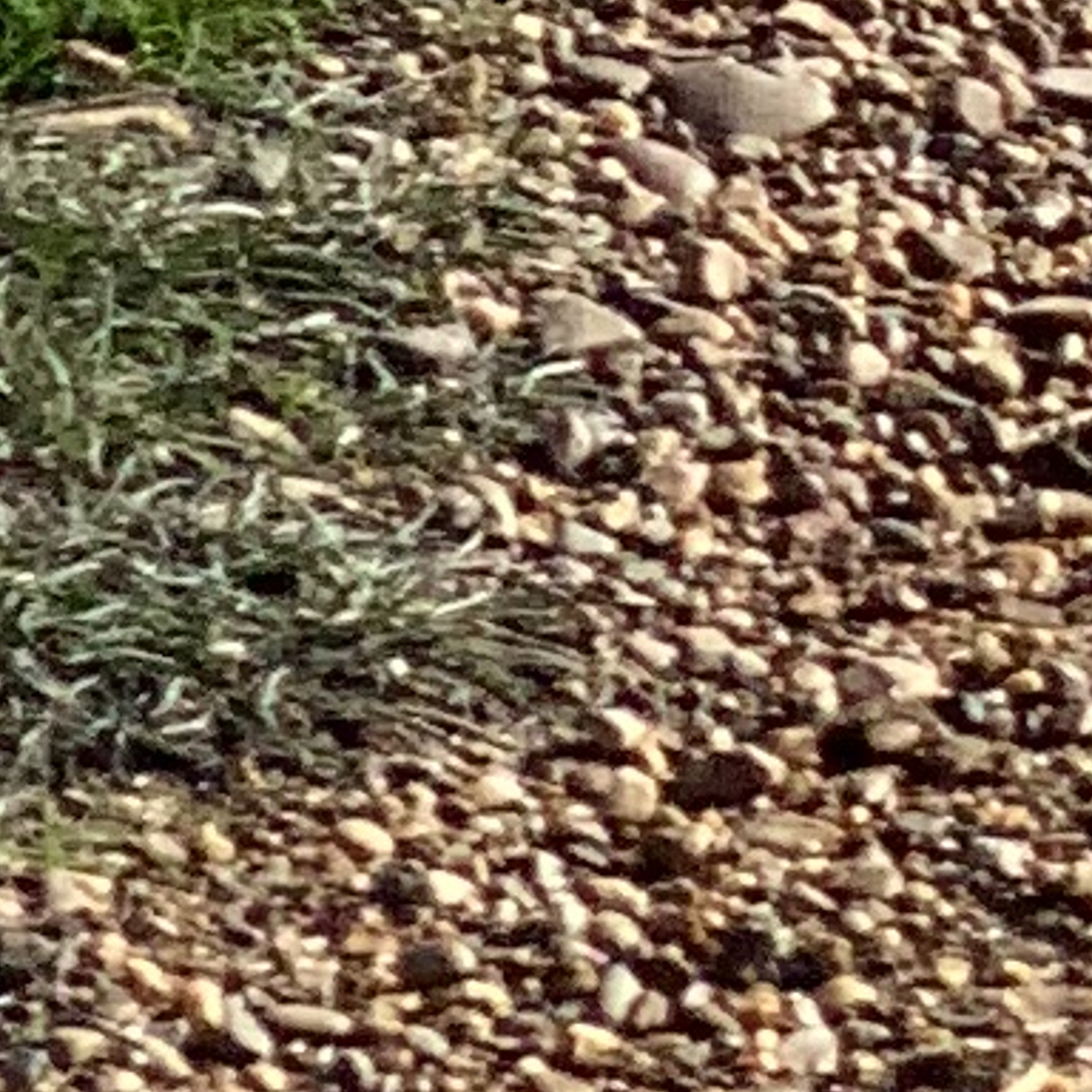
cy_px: -4249
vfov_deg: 3.4
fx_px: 17203
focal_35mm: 482
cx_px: 2281
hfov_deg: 3.6
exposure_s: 1/1261
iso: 16
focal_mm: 6
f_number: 2.4
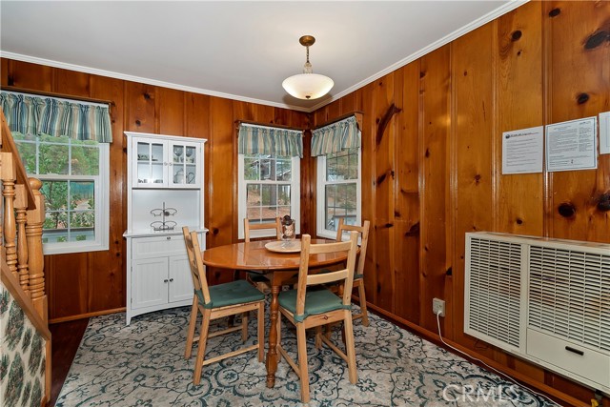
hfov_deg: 100.4
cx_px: 305
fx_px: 254
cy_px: 204
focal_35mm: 15
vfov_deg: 77.4
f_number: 8
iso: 400
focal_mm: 10
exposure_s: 1/30
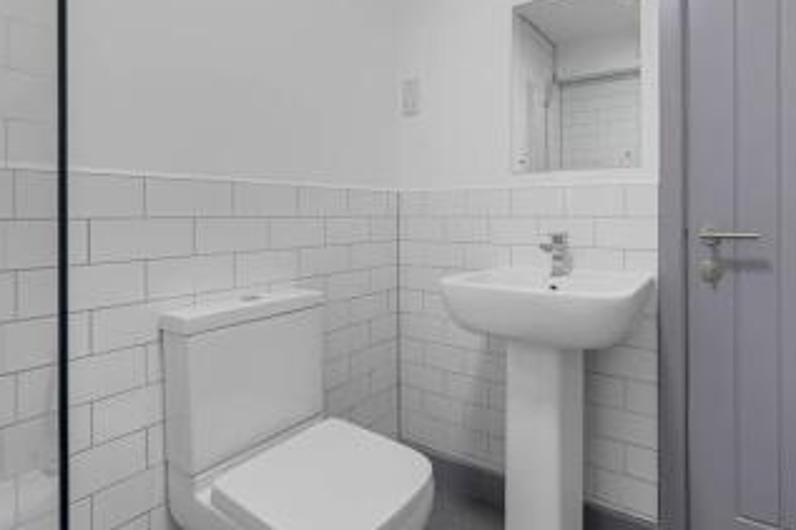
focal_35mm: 18
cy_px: 185
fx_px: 398
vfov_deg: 65.8
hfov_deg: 87.9
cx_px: 507
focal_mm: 8
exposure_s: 1/15
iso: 800
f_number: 5
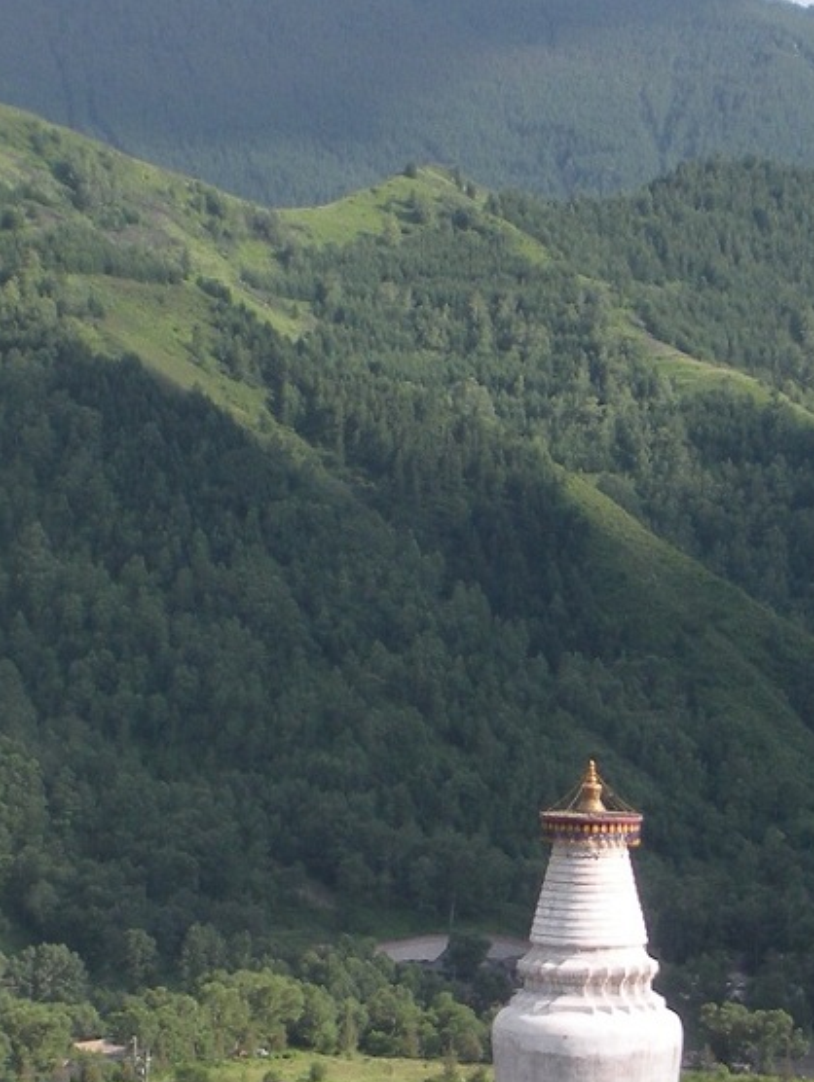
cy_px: 934
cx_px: 423
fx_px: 4289
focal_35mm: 137
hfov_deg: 10.8
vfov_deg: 14.3
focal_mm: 7.7
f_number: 4
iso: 64
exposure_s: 1/282
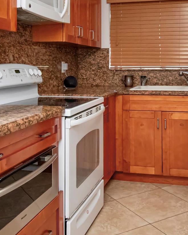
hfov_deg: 33.3
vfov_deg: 40.1
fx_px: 314
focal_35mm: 45
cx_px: 110
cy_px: 65
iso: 2500
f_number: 4.8
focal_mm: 13
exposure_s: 1/200
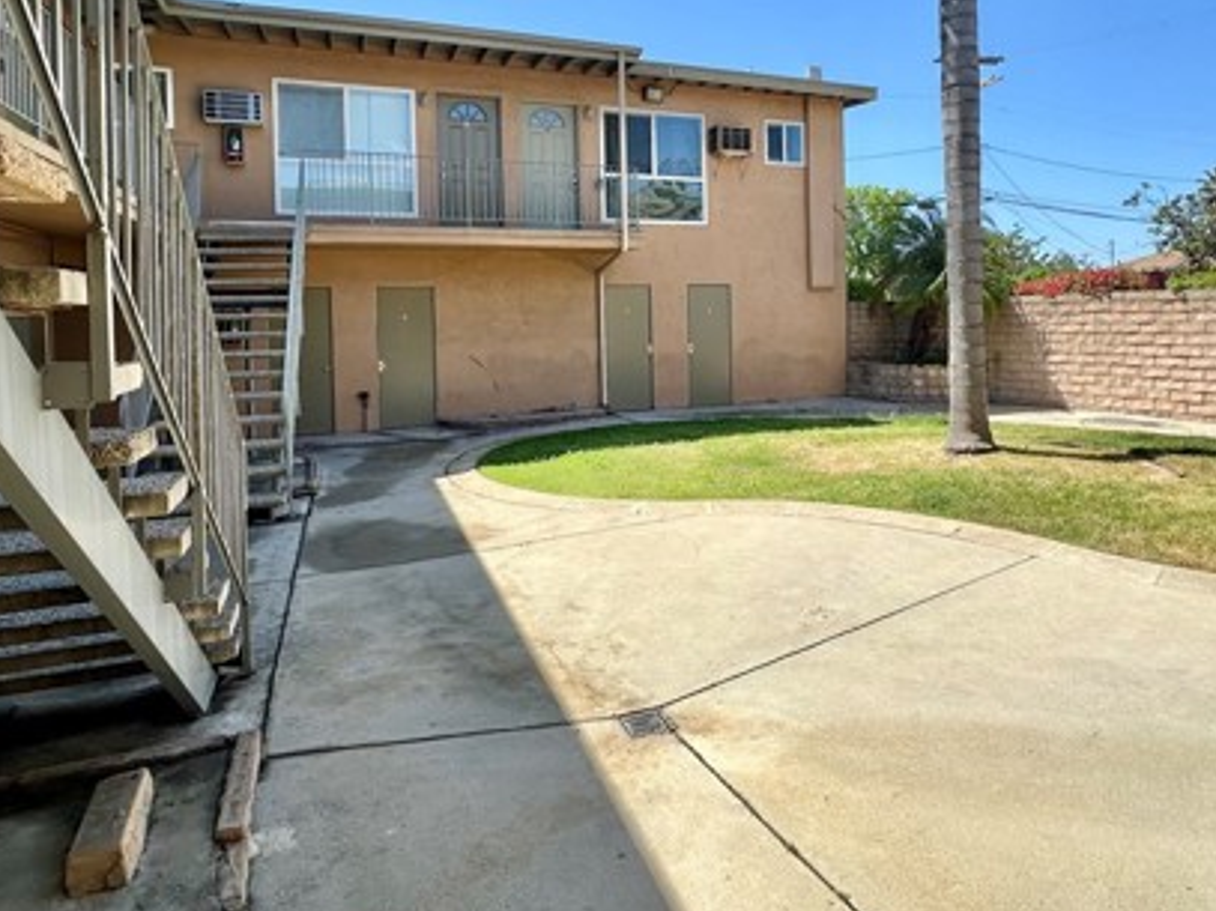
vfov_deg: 60.0
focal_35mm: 22
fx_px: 773
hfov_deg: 76.3
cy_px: 326
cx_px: 654
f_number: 2.2
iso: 50
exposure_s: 1/1473
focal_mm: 2.22
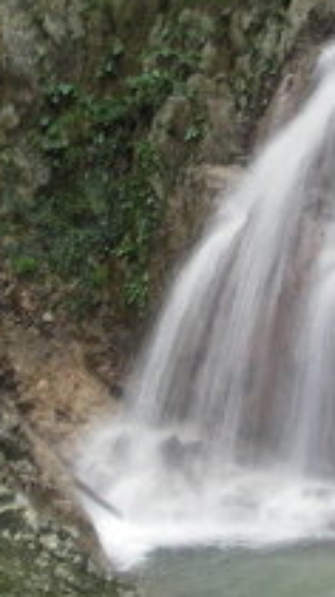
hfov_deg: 15.0
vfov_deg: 26.8
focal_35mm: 79
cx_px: 344
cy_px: 230
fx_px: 1249
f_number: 3.3
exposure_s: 1/6
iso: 100
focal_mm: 6.3
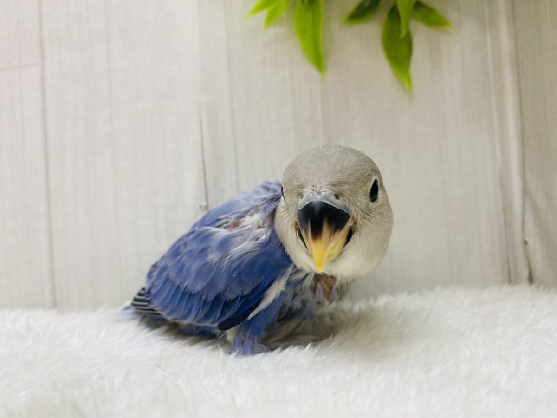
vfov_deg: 54.9
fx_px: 402
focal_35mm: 25
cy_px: 209
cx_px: 278
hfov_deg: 69.4
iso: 125
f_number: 1.8
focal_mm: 4.25
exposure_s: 1/100
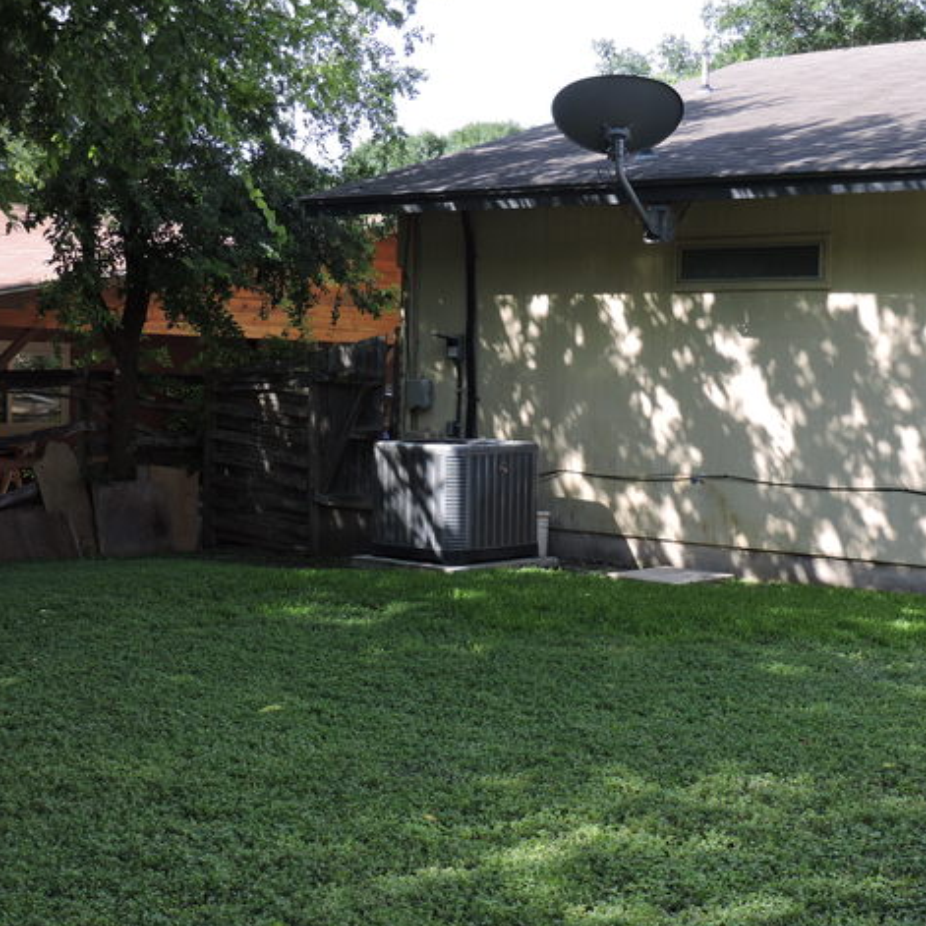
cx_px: 611
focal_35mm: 60
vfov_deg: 28.6
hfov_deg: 28.4
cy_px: 462
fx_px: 1816
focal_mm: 8.9
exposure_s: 1/250
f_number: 3.6
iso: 100
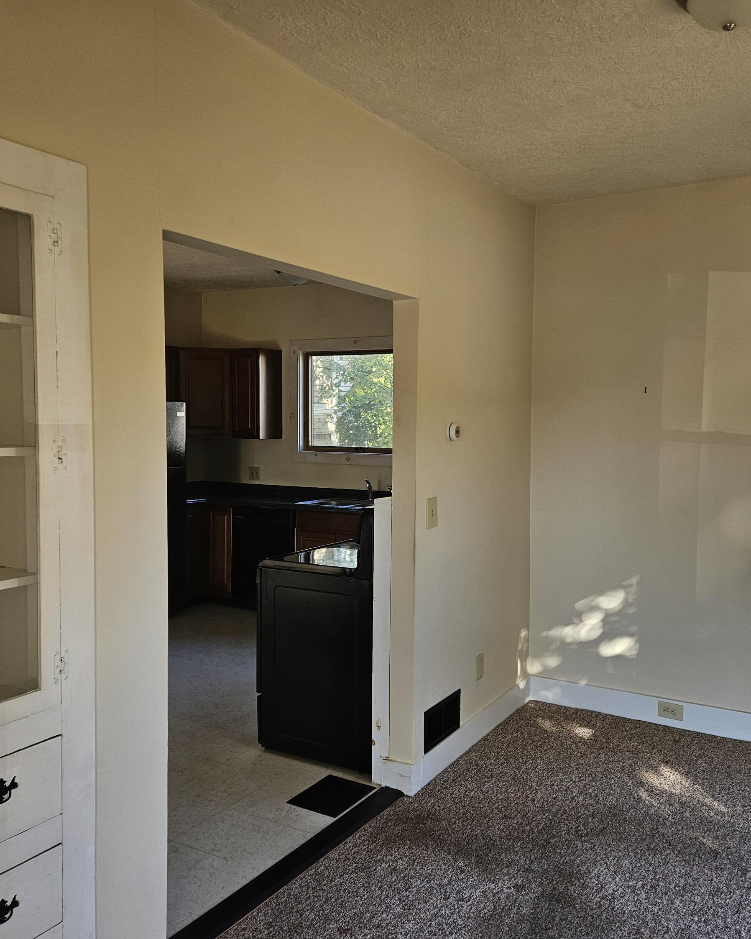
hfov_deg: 48.4
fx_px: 834
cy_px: 470
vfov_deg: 58.8
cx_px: 423
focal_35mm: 30
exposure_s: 1/207
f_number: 1.8
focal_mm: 5.4
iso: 125
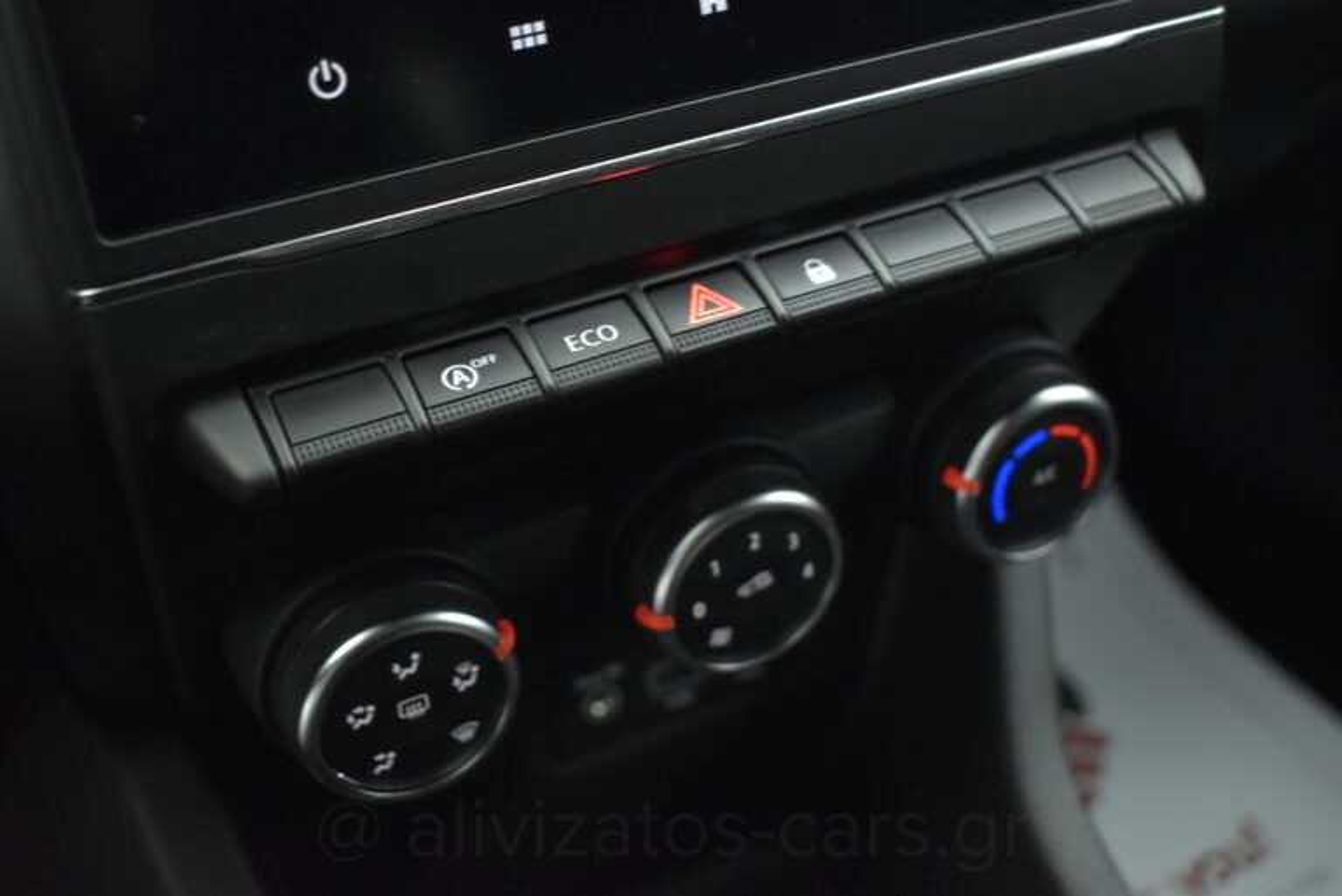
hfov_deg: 44.9
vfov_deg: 30.9
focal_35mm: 44
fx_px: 1622
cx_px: 671
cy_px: 448
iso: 1600
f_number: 4.2
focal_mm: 29
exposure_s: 1/30
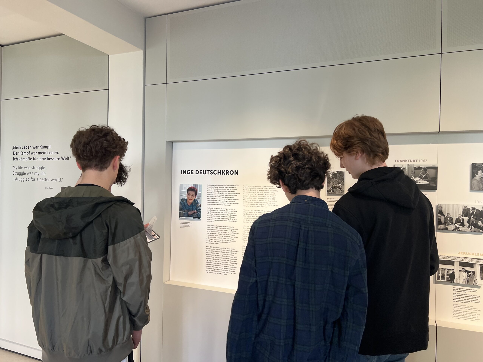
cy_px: 181
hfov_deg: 67.3
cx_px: 242
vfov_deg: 53.1
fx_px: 363
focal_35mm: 26
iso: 125
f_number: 1.5
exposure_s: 1/115
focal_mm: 5.7
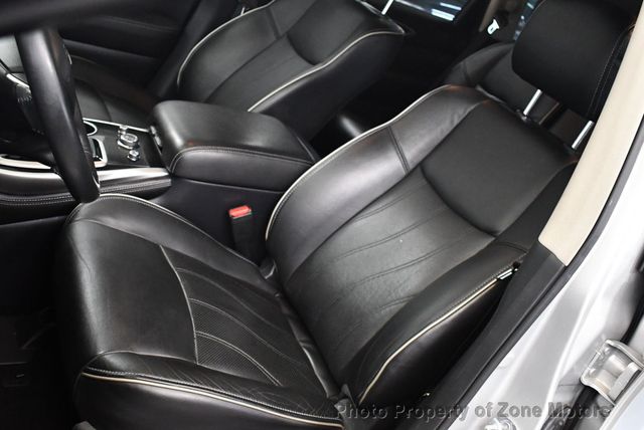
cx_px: 322
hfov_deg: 53.1
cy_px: 215
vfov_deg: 36.9
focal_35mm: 36
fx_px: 645
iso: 3200
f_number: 3.5
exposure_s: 1/80
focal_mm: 18
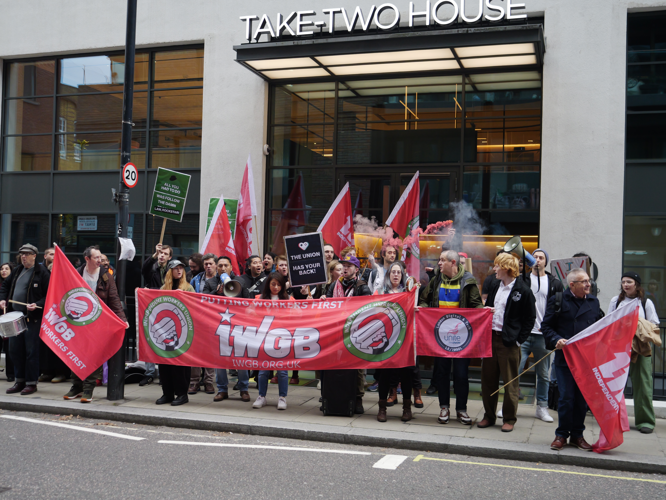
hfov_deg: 49.0
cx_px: 333
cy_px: 250
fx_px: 731
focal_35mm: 38
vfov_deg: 37.7
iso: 500
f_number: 3.2
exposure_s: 1/100
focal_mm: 19
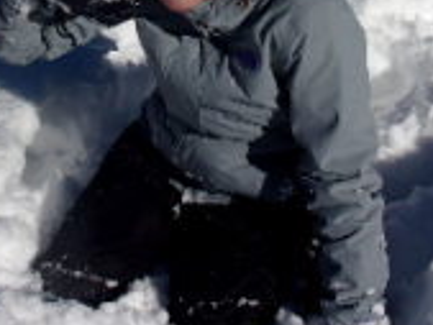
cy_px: 42
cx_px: 136
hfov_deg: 21.4
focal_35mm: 91
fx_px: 1139
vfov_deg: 16.1
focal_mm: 5.1
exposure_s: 1/340
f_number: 10.8
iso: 80
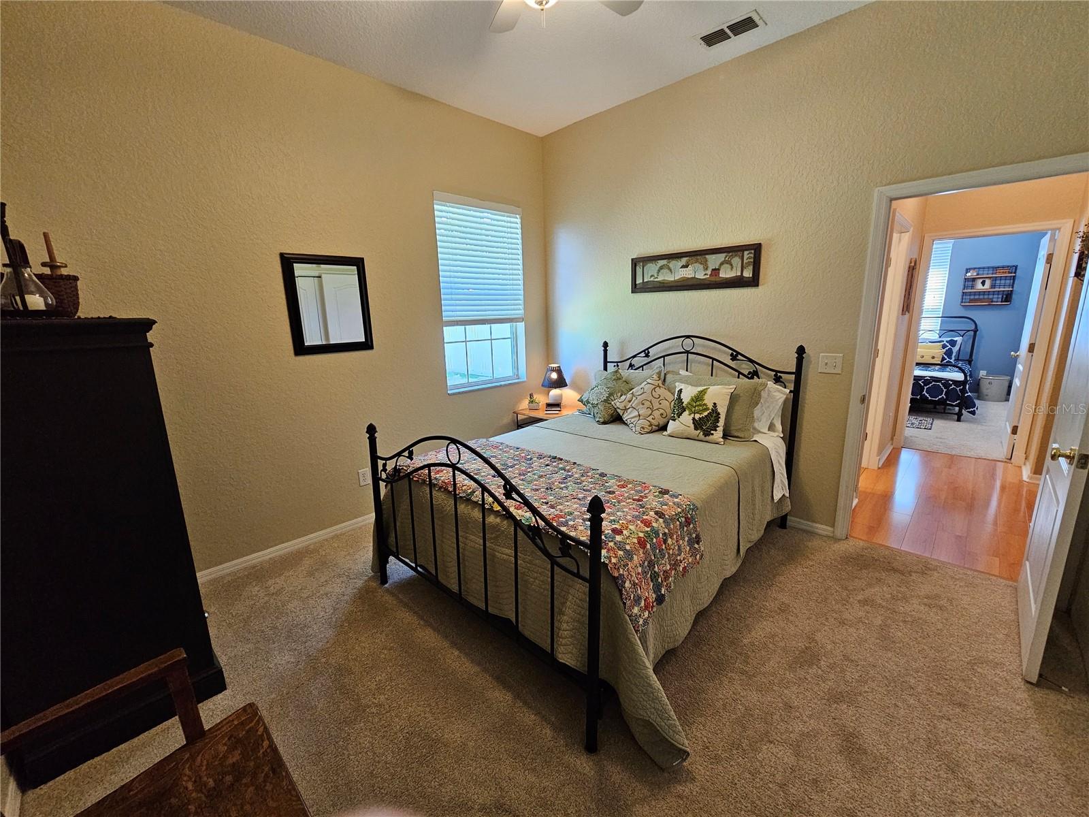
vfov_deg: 89.9
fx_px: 409
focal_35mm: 13
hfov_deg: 106.2
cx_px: 544
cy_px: 408
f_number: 2.2
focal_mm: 2.2
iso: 400
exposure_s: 1/68
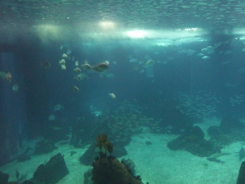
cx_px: 167
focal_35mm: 35
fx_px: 248
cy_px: 93
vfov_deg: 40.7
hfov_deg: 51.5
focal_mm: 4.1
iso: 400
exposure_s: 1/10
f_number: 3.3
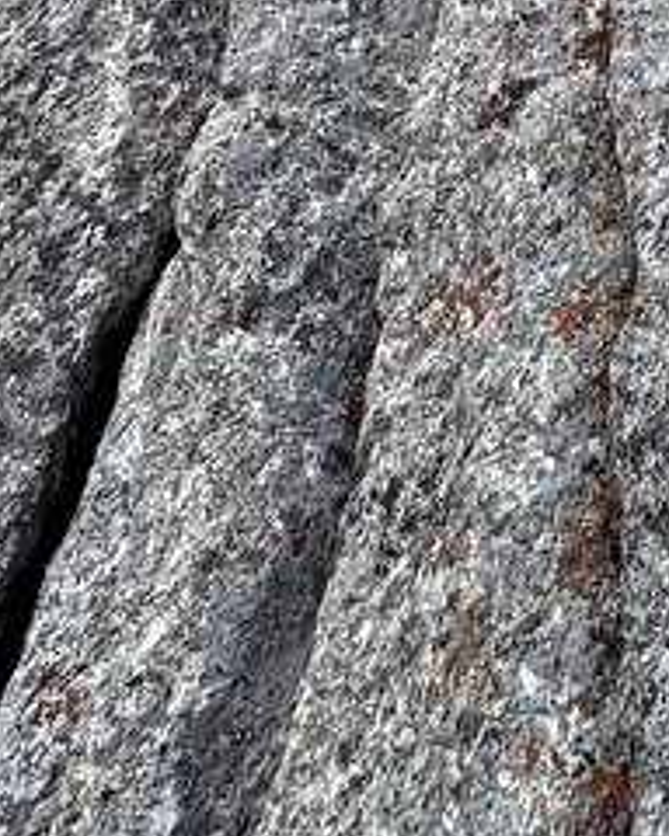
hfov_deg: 19.0
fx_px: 1831
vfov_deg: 18.9
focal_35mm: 74
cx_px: 897
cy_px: -714
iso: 40
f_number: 2.2
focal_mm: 2.22
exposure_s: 1/476
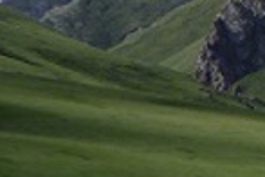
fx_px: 2937
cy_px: -282
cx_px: 644
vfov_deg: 3.4
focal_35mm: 399
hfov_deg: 5.0
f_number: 4.9
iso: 80
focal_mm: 9.8
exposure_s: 1/400
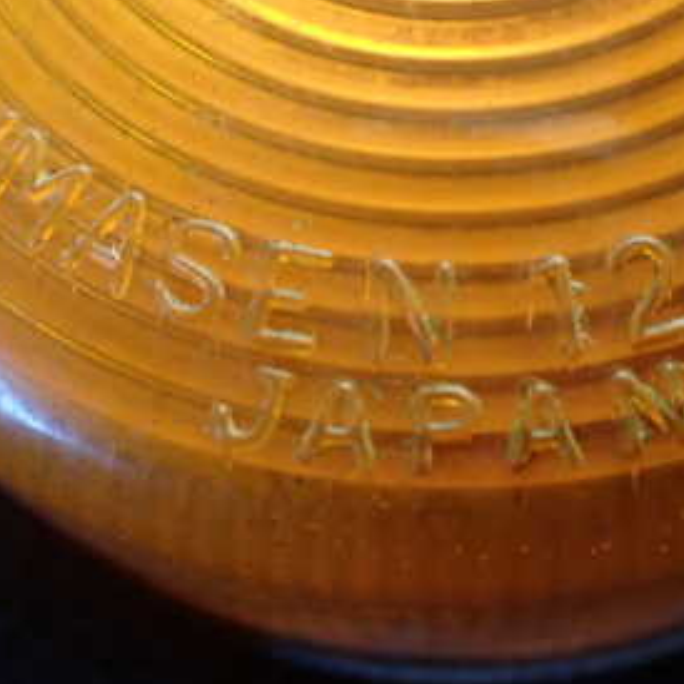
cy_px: 222
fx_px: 1297
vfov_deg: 29.3
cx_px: 442
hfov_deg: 29.4
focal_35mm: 58
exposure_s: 1/125
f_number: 2.3
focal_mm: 5.4
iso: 500
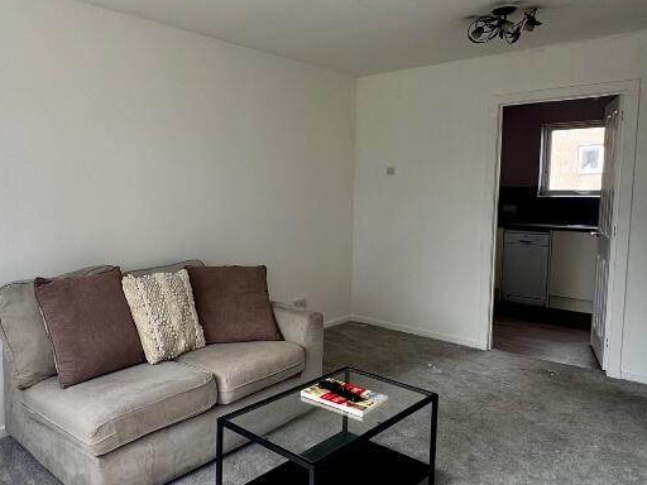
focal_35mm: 28
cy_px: 230
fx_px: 523
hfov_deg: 60.9
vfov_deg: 49.7
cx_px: 186
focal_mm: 2.22
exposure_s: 1/127
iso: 40
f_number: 2.2
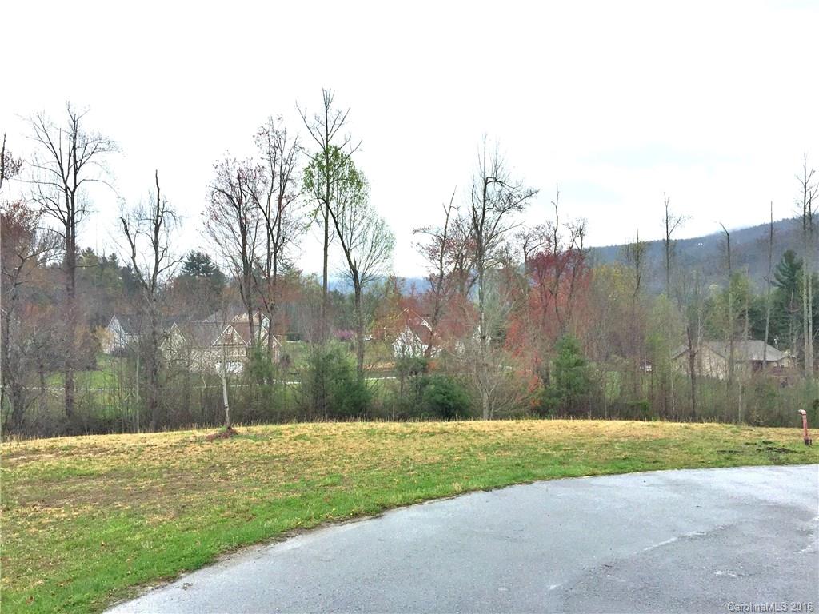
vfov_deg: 48.2
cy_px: 307
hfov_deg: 61.7
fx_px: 686
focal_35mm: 29
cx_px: 410
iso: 32
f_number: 2.2
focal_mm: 4.15
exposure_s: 1/1799
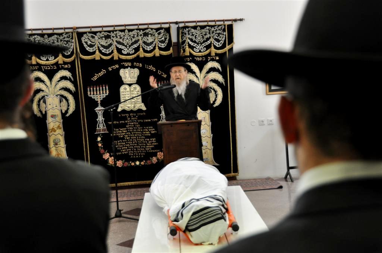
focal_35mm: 52
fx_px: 556
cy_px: 126
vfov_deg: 25.7
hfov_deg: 37.9
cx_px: 191
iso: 800
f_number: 4.2
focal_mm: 35
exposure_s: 1/50
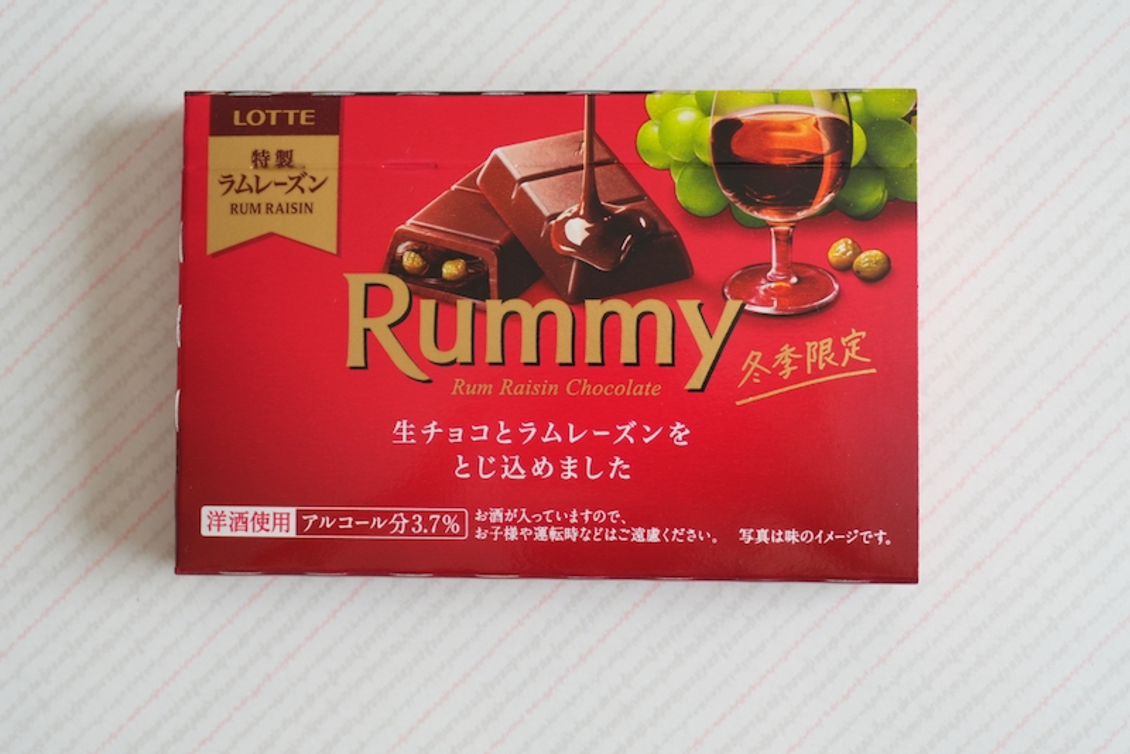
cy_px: 377
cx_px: 565
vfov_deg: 26.5
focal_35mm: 51
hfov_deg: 38.9
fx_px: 1601
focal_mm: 34
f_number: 6.3
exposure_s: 1/100
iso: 800
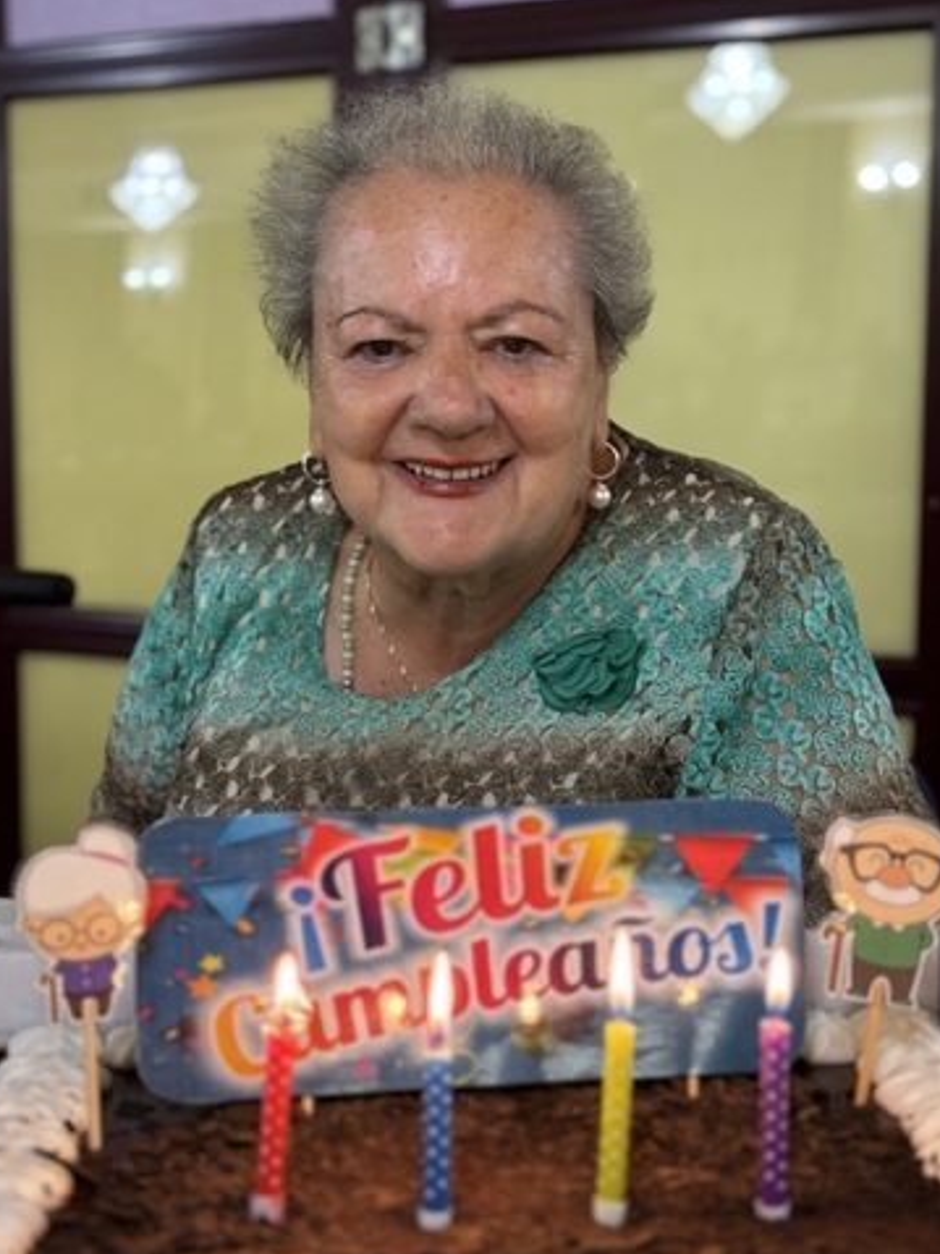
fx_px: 2101
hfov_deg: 25.2
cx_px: 490
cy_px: 678
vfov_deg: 33.2
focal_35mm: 58
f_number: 1.6
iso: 160
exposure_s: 1/33
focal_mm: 5.96
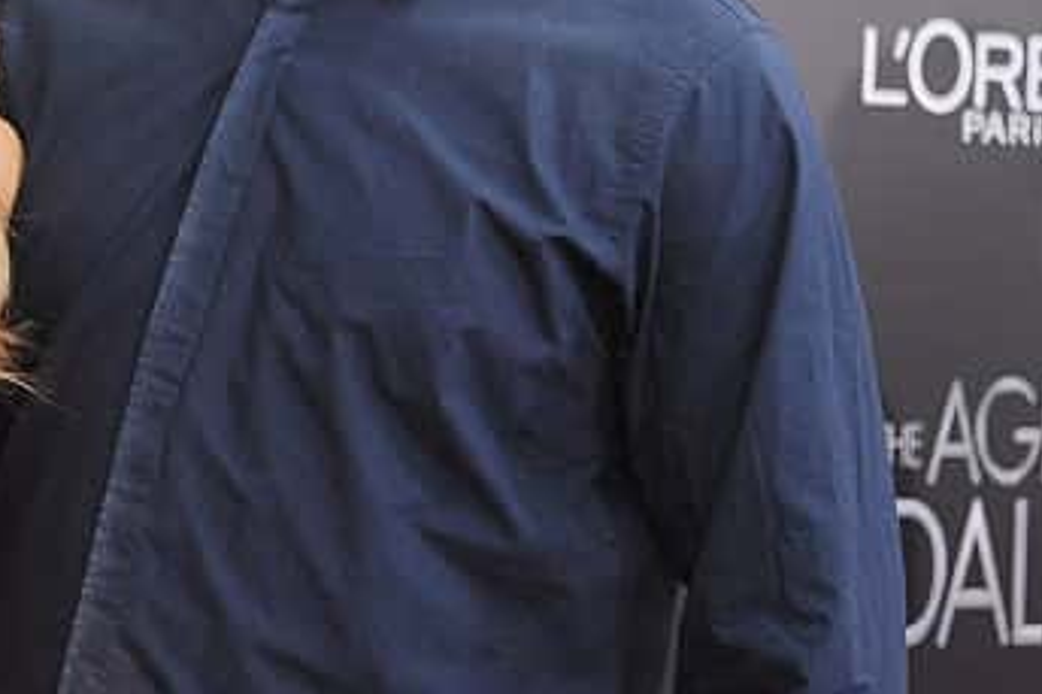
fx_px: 7059
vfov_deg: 5.6
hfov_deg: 8.4
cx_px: -209
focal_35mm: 244
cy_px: 179
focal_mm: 82
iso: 2000
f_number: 5.6
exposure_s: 1/160
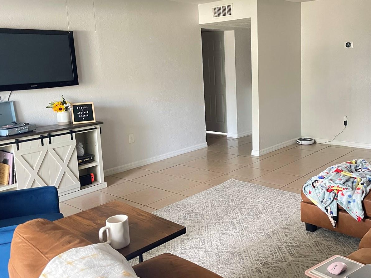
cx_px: 224
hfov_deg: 52.3
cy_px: 117
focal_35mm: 35
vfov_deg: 40.6
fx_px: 375
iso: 640
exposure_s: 1/30
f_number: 1.6
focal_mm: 4.2
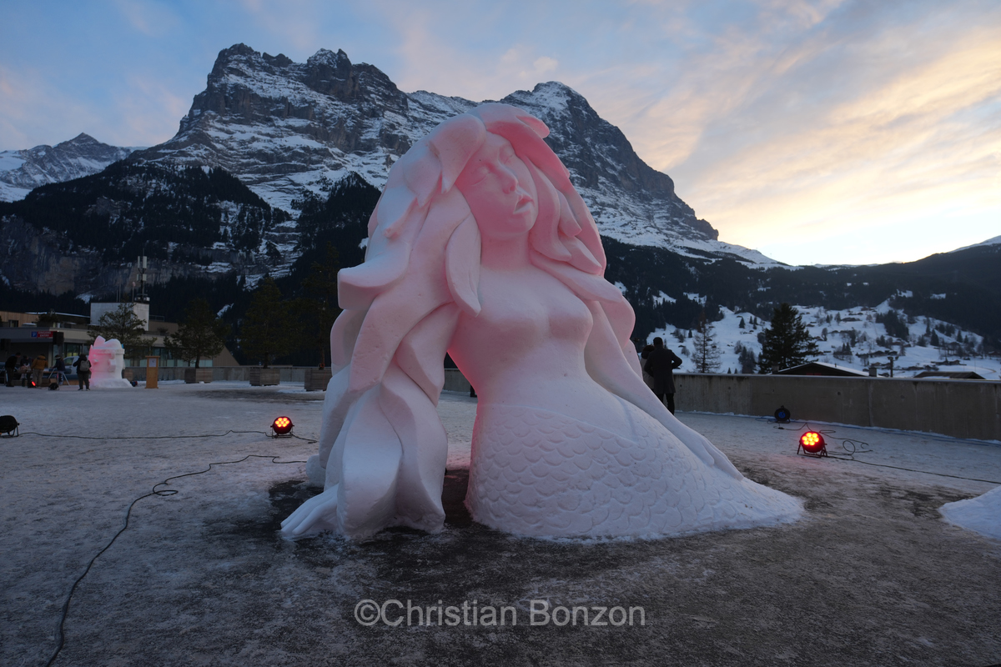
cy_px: 334
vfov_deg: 61.9
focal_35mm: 20
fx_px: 556
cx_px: 500
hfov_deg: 84.0
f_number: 4
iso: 200
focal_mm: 20
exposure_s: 1/125
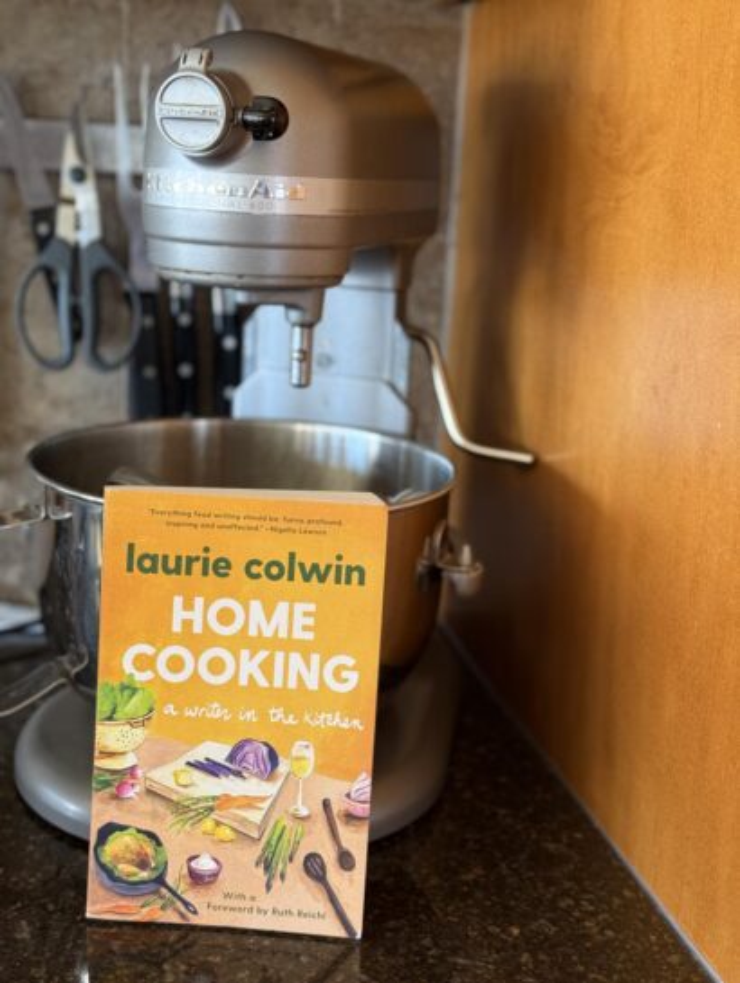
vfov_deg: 39.6
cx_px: 370
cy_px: 492
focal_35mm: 48
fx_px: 1365
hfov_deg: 30.3
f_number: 1.78
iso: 200
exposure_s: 1/60
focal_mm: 6.76
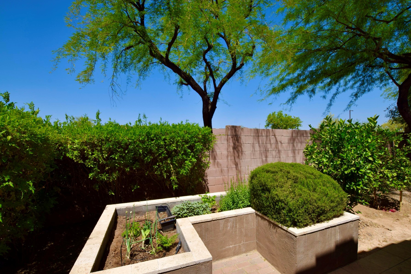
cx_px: 206
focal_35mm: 15
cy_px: 137
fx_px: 171
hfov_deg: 100.4
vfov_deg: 77.3
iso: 100
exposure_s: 1/200
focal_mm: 10
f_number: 11
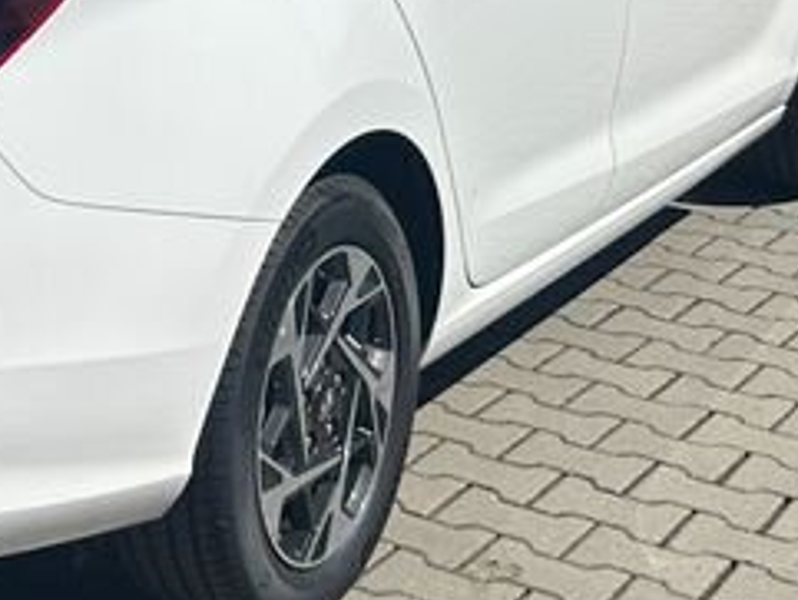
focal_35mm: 102
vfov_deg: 14.1
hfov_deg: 18.2
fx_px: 2353
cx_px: -182
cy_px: -129
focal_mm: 6.86
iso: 80
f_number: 1.78
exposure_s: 1/8929
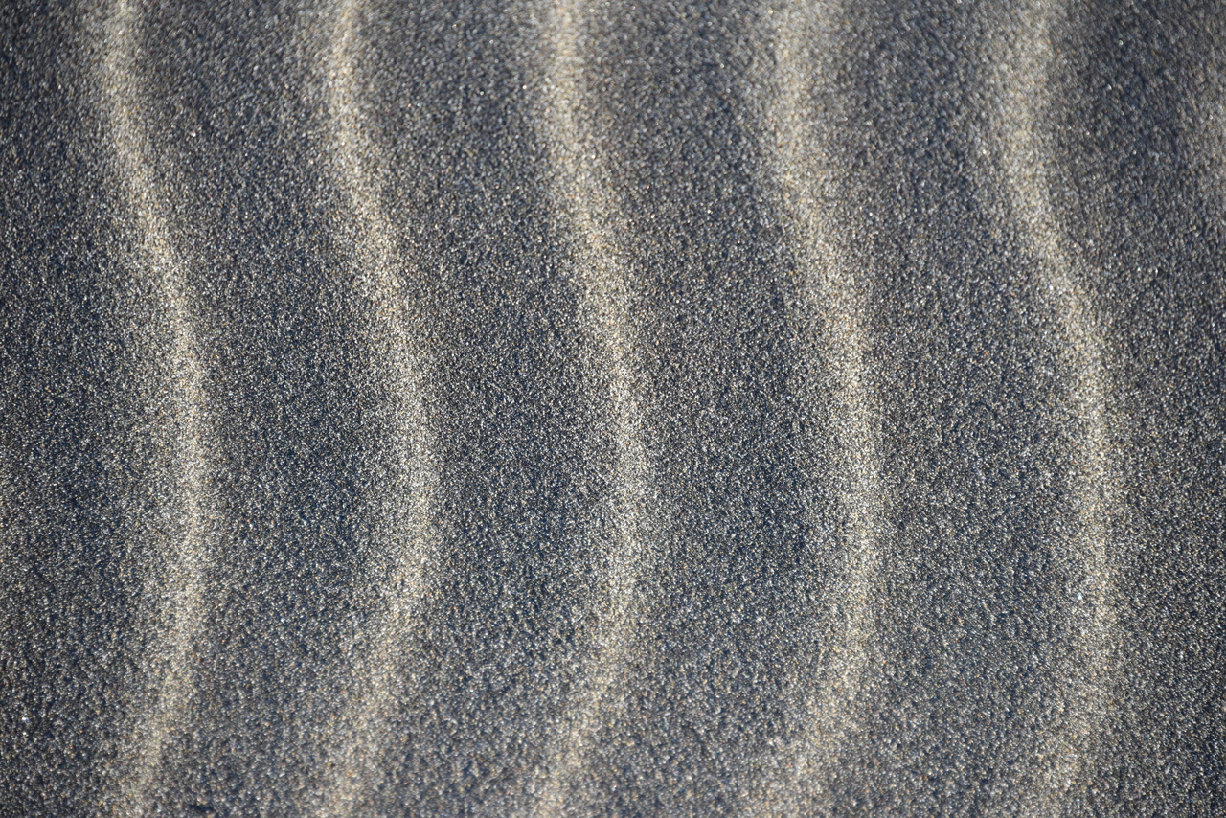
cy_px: 409
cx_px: 613
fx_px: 10218
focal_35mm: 300
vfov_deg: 4.6
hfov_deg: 6.9
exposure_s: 1/640
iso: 560
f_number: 5.6
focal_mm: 300
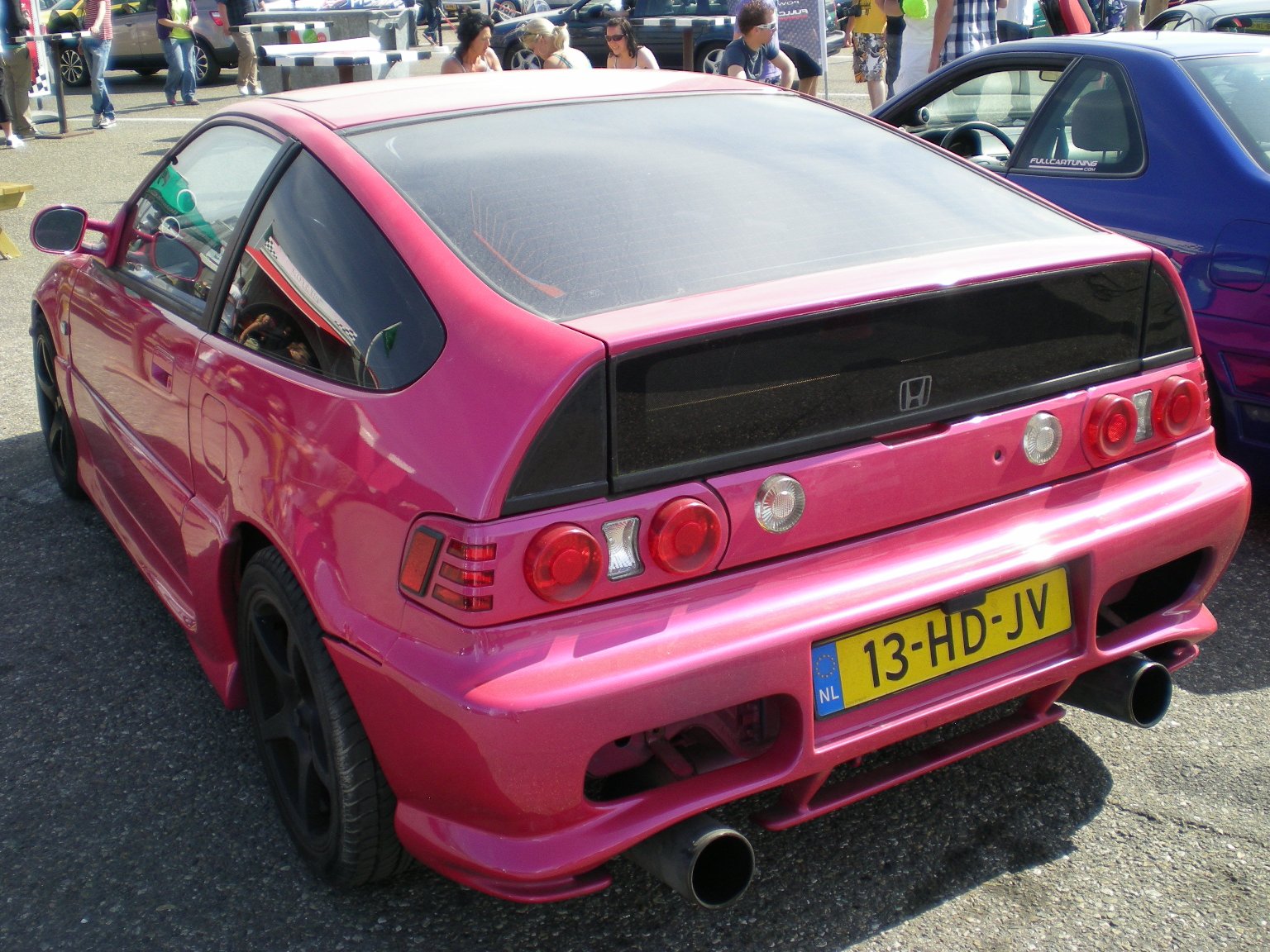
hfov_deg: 49.0
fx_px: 1394
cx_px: 635
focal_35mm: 38
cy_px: 476
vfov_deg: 37.7
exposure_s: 1/266
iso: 50
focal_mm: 6.3
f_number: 3.1
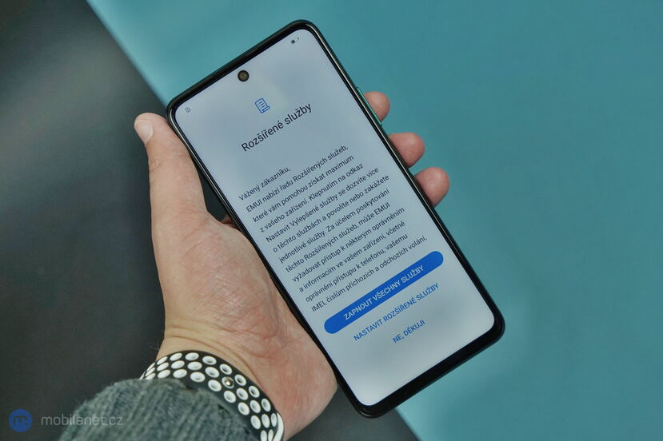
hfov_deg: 45.4
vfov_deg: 31.2
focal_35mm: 43
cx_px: 332
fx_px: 792
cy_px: 220
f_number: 5.6
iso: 1000
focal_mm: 43
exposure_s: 1/500
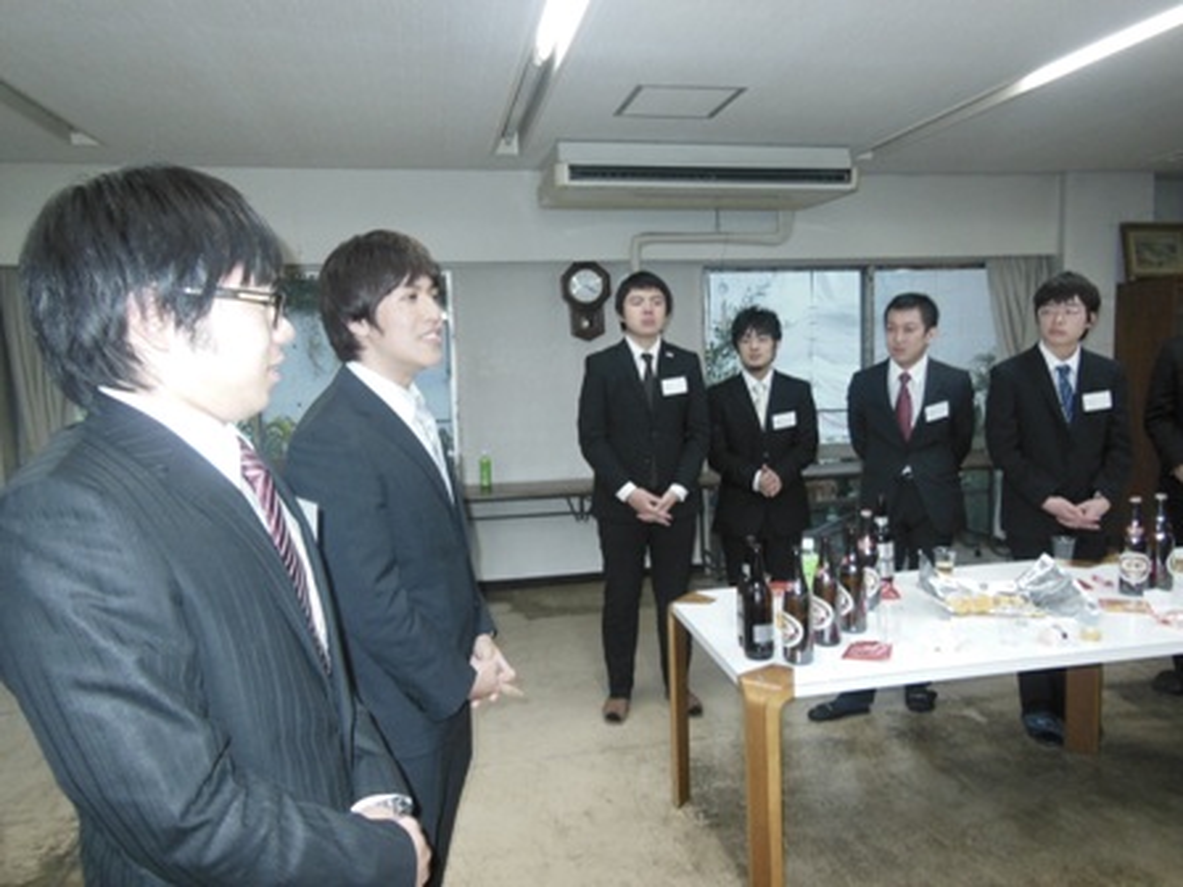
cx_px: 592
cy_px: 444
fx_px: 854
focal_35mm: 25
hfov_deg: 69.4
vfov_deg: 54.9
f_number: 3.5
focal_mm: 4.5
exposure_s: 1/25
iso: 500
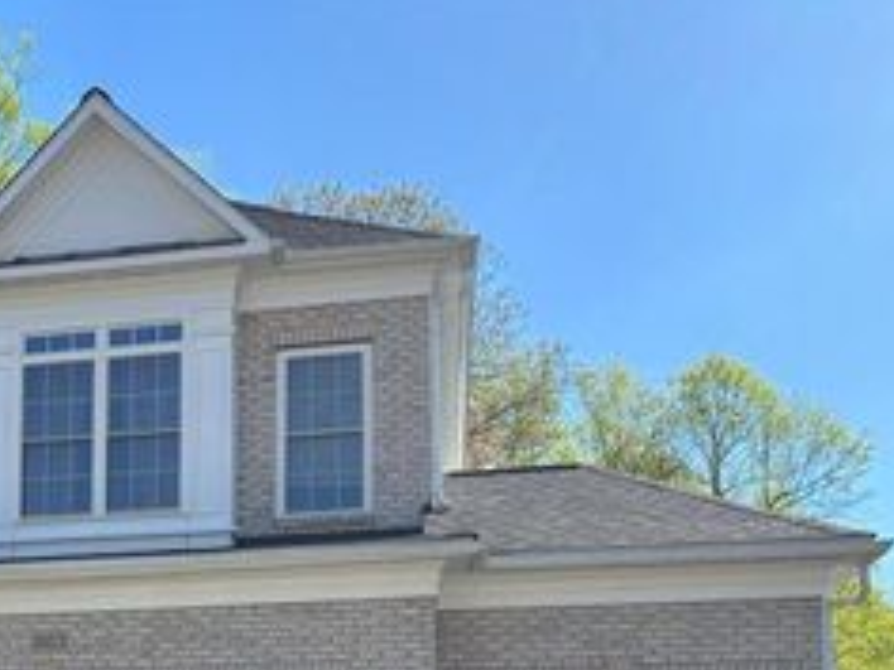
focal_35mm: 55
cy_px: 698
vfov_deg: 25.1
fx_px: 1420
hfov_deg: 32.8
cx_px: 57
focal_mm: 5.96
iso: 50
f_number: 1.6
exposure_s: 1/1667
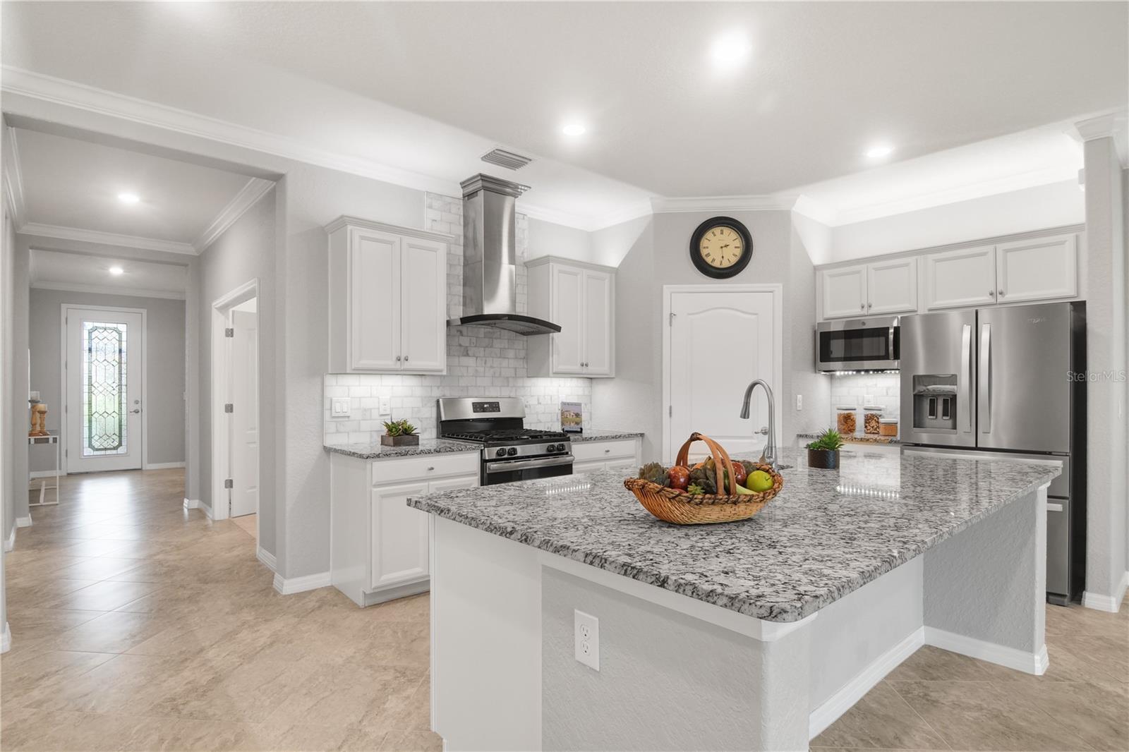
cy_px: 376
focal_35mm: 18
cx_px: 564
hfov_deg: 90.0
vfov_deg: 67.4
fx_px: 564
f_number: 9
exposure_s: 1/2.5
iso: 125
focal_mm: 12
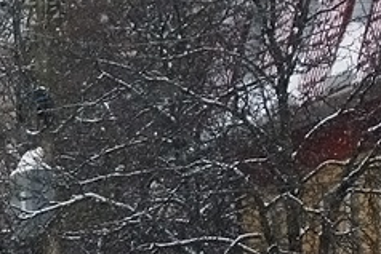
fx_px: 2880
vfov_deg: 5.0
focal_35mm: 272
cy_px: 299
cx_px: -506
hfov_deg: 7.2
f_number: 3.5
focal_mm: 19.98
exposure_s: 1/500
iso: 320
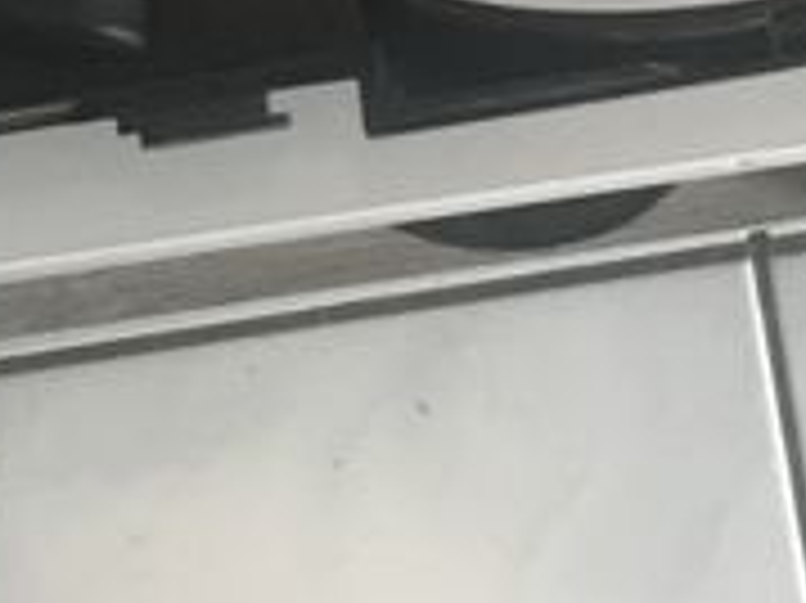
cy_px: -945
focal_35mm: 162
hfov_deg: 12.2
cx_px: 459
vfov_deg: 8.3
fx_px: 3769
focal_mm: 4.15
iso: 400
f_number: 2.2
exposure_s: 1/17
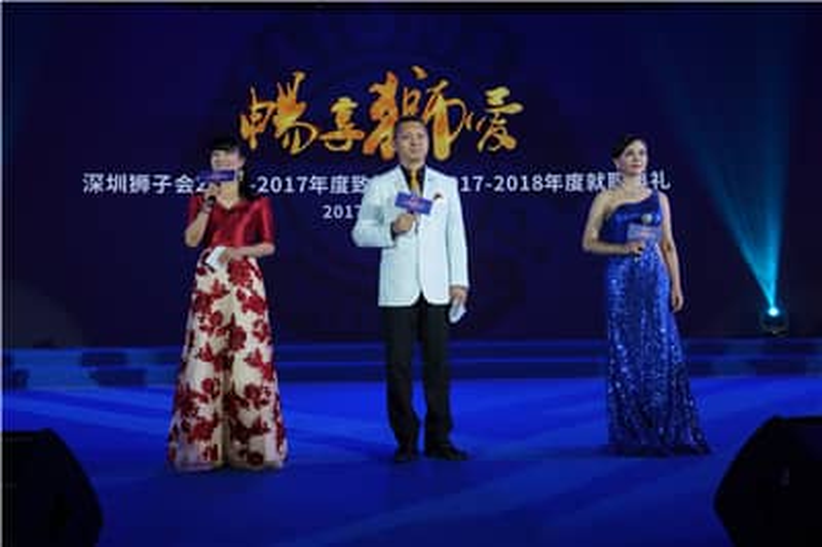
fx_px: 707
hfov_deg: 60.3
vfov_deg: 42.3
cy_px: 274
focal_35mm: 31
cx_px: 411
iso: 100
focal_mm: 31
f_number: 4
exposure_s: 1/60
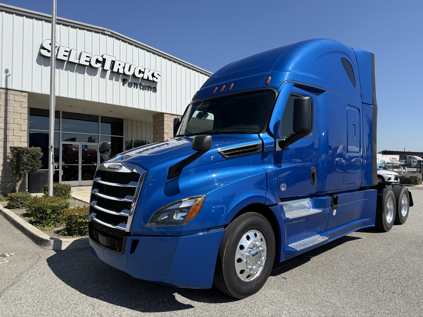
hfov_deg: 71.6
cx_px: 212
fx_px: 293
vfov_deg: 56.8
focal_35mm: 24
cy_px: 158
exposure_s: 1/4673
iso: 80
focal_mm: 6.76
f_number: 1.78
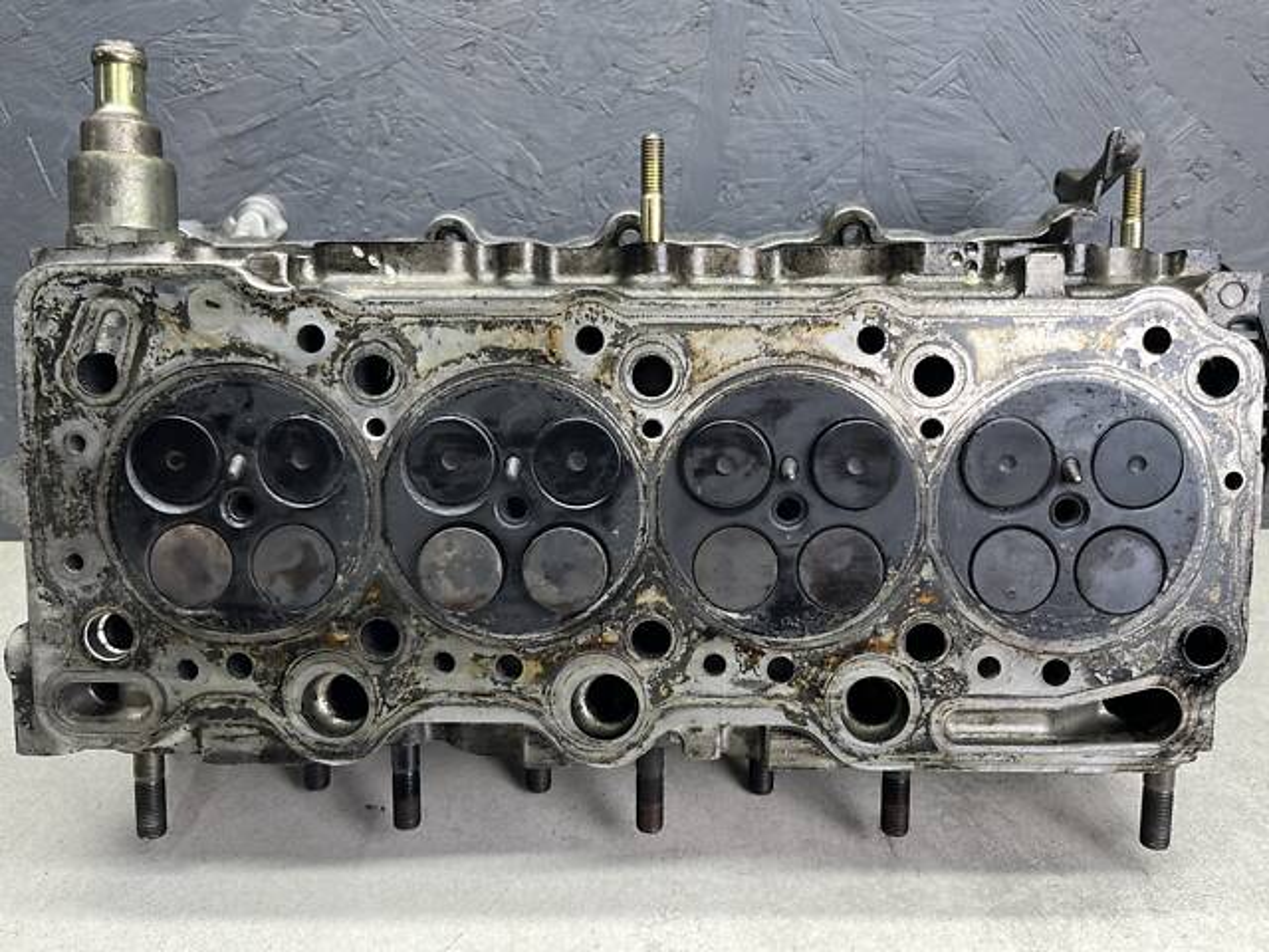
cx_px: 634
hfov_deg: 67.3
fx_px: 953
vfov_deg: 53.1
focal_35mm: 26
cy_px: 476
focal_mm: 5.1
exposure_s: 1/100
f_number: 1.6
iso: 80
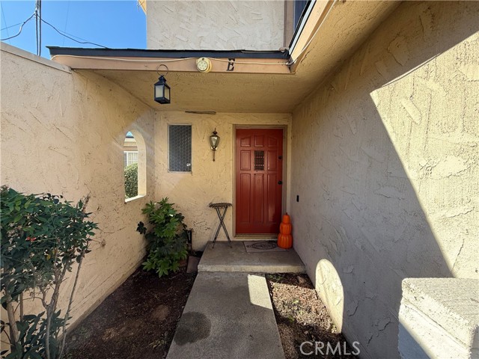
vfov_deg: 85.7
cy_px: 180
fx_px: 194
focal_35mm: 14
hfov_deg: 102.1
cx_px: 240
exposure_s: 1/239
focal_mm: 2.22
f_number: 2.2
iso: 50
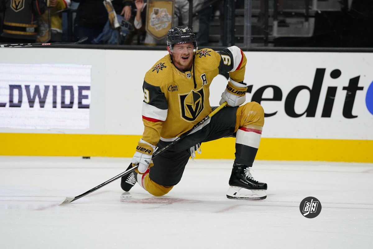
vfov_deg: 6.9
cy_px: 124
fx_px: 2072
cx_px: 186
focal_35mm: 200
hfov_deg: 10.3
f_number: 4
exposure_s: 1/2000
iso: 3200
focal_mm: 200
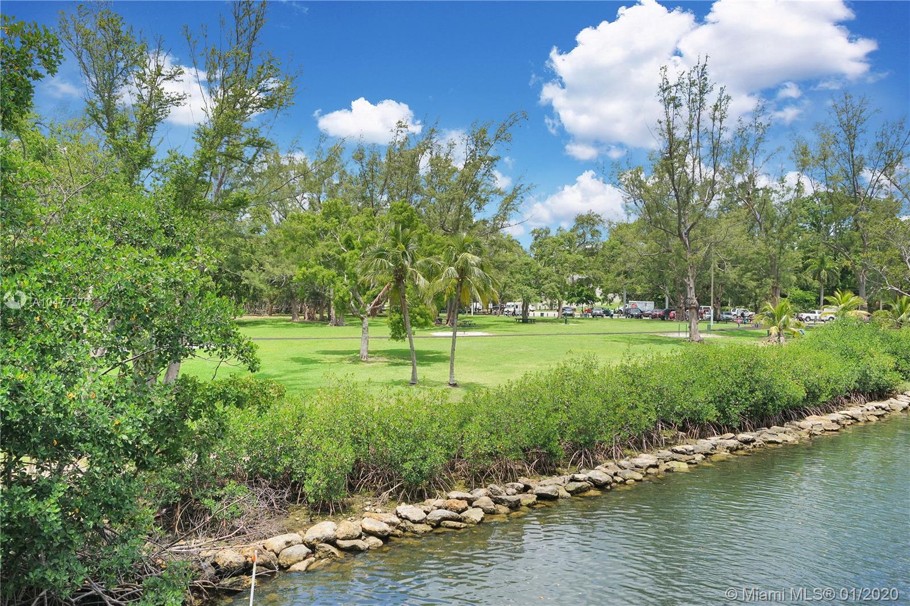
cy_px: 303
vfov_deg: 44.9
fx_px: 733
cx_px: 455
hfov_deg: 63.7
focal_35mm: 29
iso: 400
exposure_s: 1/200
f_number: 14
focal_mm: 29
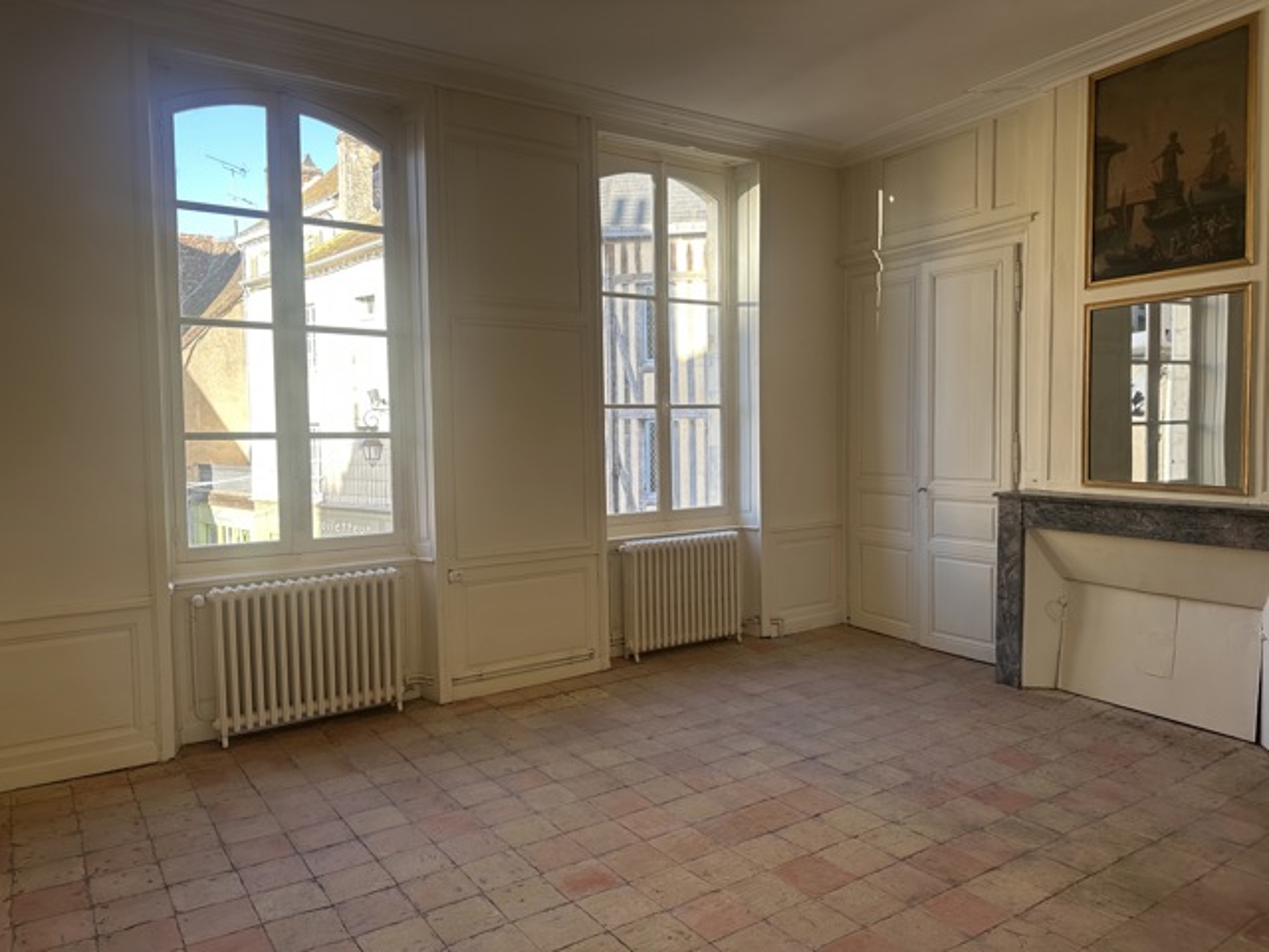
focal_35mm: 24
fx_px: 880
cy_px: 476
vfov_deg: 56.8
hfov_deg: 71.6
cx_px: 634
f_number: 1.78
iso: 80
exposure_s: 1/232
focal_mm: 6.86
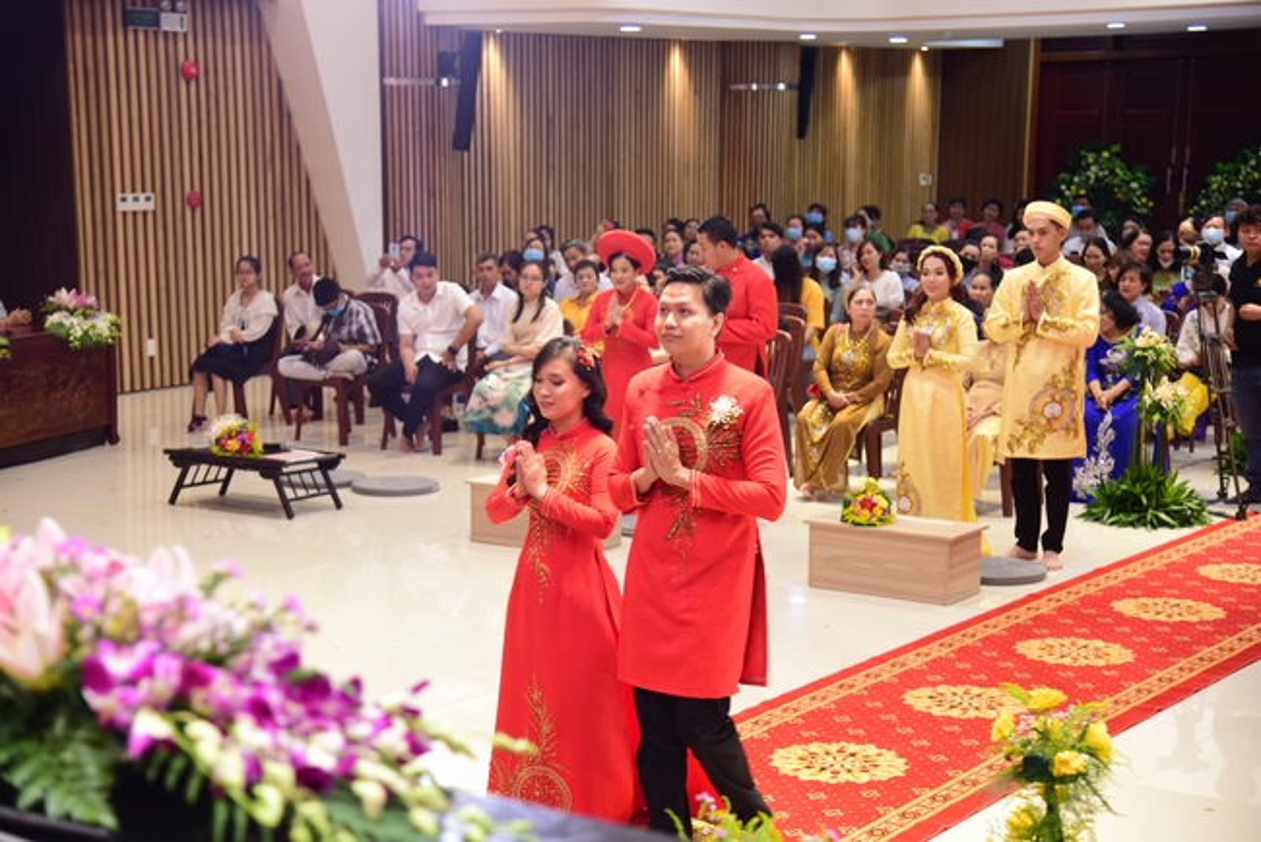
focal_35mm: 65
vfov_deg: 20.9
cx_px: 630
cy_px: 421
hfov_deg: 30.9
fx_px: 2278
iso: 800
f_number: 4
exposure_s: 1/50
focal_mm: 65
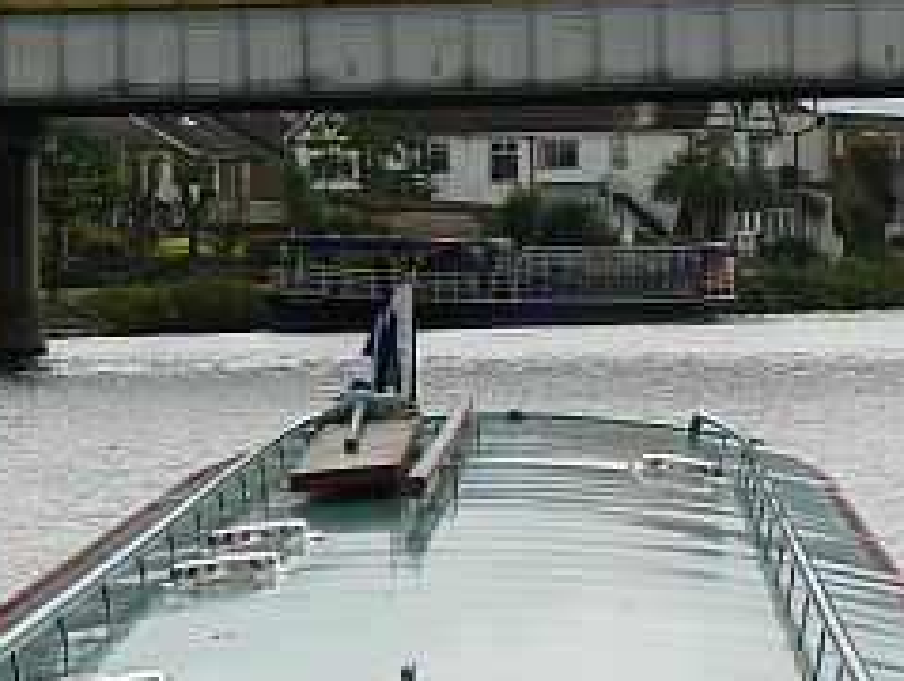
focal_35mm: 221
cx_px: 609
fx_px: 5780
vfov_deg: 6.7
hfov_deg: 8.9
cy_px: 301
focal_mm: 25.1
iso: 80
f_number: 7.1
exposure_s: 1/400
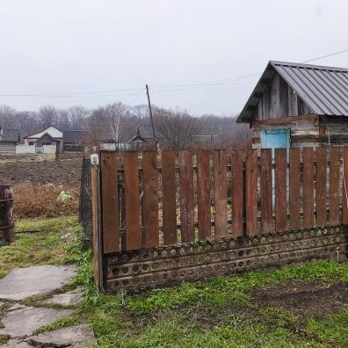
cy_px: 159
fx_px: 364
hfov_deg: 50.8
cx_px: 209
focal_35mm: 32
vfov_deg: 51.0
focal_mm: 5.35
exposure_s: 1/1543
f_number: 1.7
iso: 250
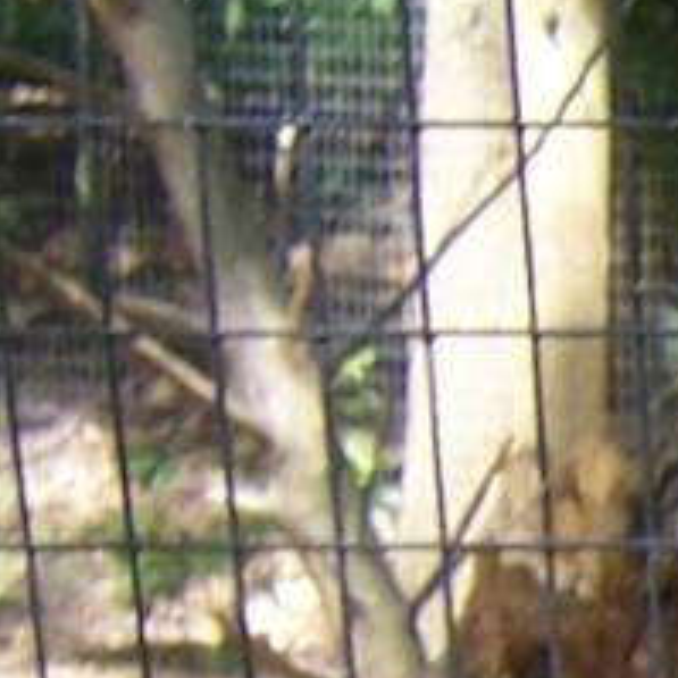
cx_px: 2283
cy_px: 1315
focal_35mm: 234
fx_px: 5185
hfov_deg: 6.6
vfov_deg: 7.2
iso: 80
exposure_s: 1/90
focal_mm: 5.5
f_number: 2.8
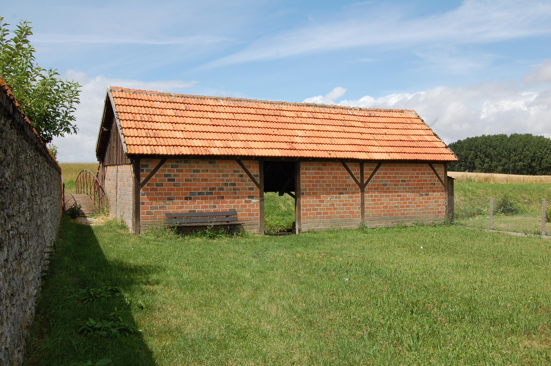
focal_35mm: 36
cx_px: 276
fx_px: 551
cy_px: 183
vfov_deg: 36.8
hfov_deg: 53.2
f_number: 9
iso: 200
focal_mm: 24
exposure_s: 1/320
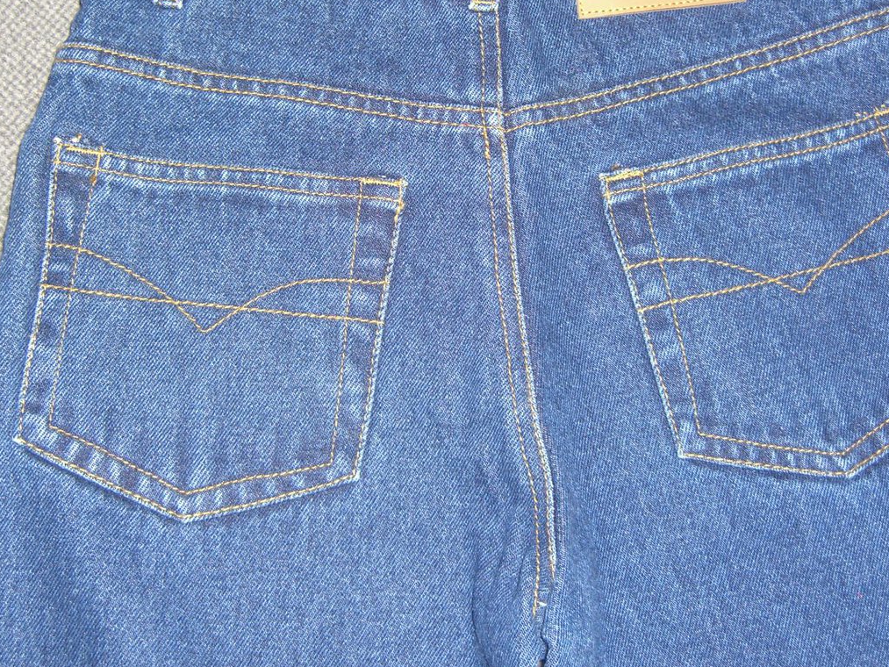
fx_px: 1284
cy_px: 233
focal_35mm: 50
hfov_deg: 38.2
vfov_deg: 29.0
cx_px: 470
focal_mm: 7.9
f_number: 2.8
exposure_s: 1/60
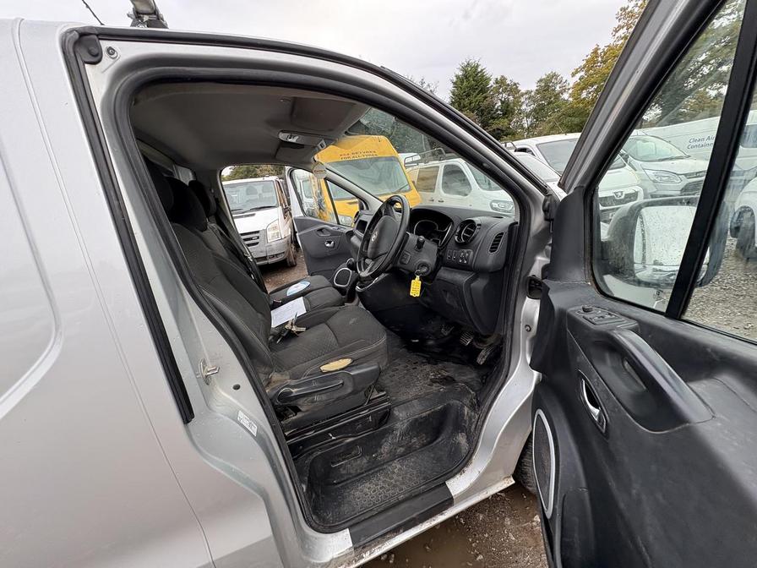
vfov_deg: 85.7
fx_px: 306
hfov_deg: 102.1
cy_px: 284
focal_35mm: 14
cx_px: 378
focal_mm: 2.22
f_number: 2.2
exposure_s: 1/137
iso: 64
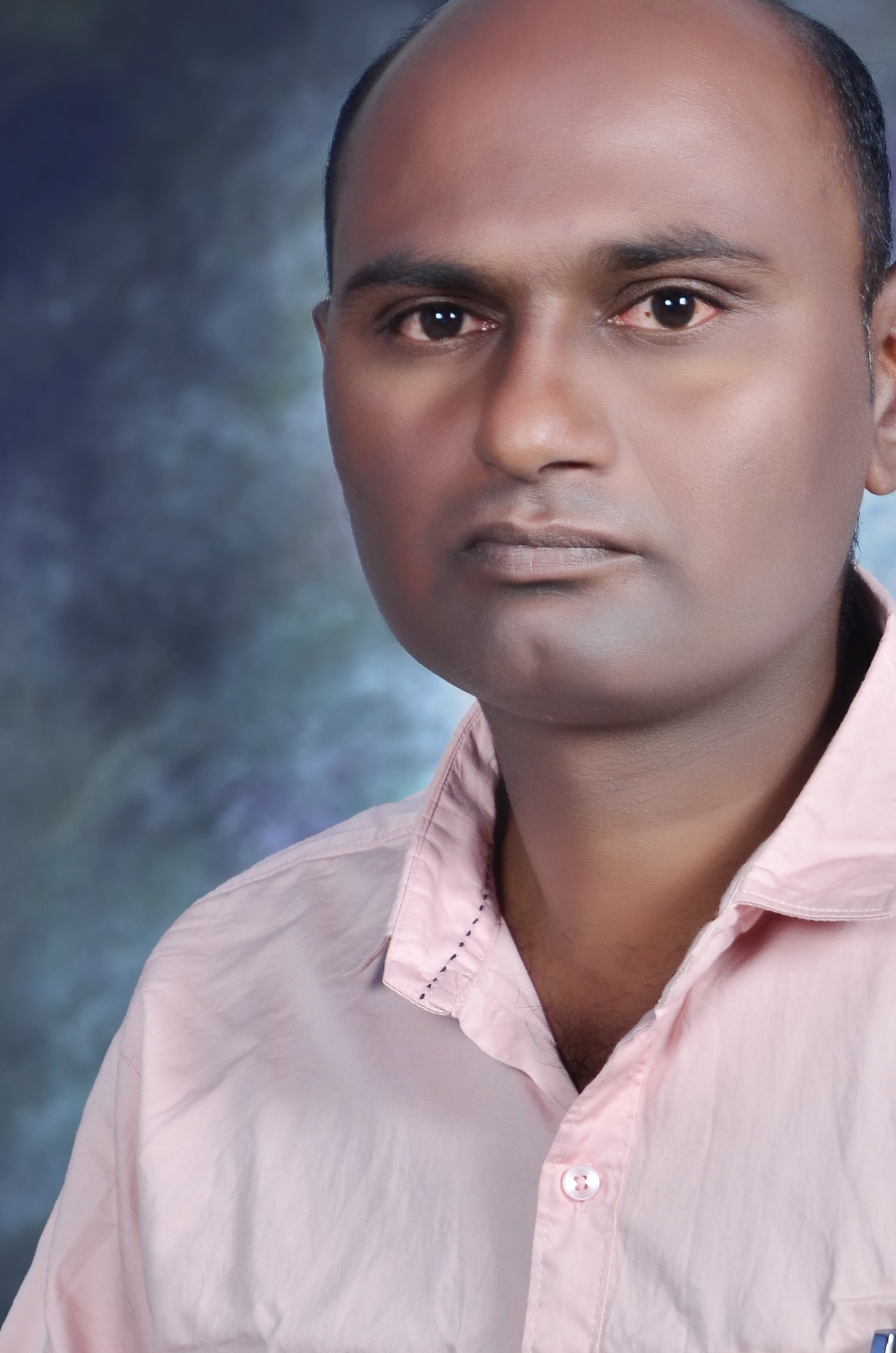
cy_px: 911
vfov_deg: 15.8
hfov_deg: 10.5
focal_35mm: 130
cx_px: 697
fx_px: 4874
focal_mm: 48
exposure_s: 1/125
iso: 200
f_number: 7.1
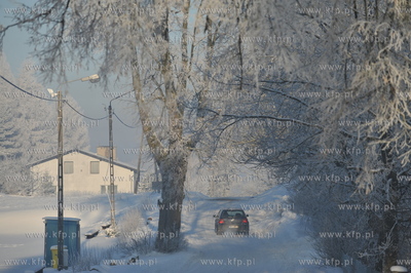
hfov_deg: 10.3
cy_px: 136
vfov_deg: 6.9
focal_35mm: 200
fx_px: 2281
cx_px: 206
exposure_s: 1/1000
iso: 200
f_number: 6.3
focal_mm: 200
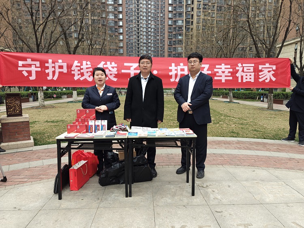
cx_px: 152
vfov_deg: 58.9
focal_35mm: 23
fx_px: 202
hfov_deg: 73.9
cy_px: 114
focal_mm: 6.06
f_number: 1.6
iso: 50
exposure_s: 1/205
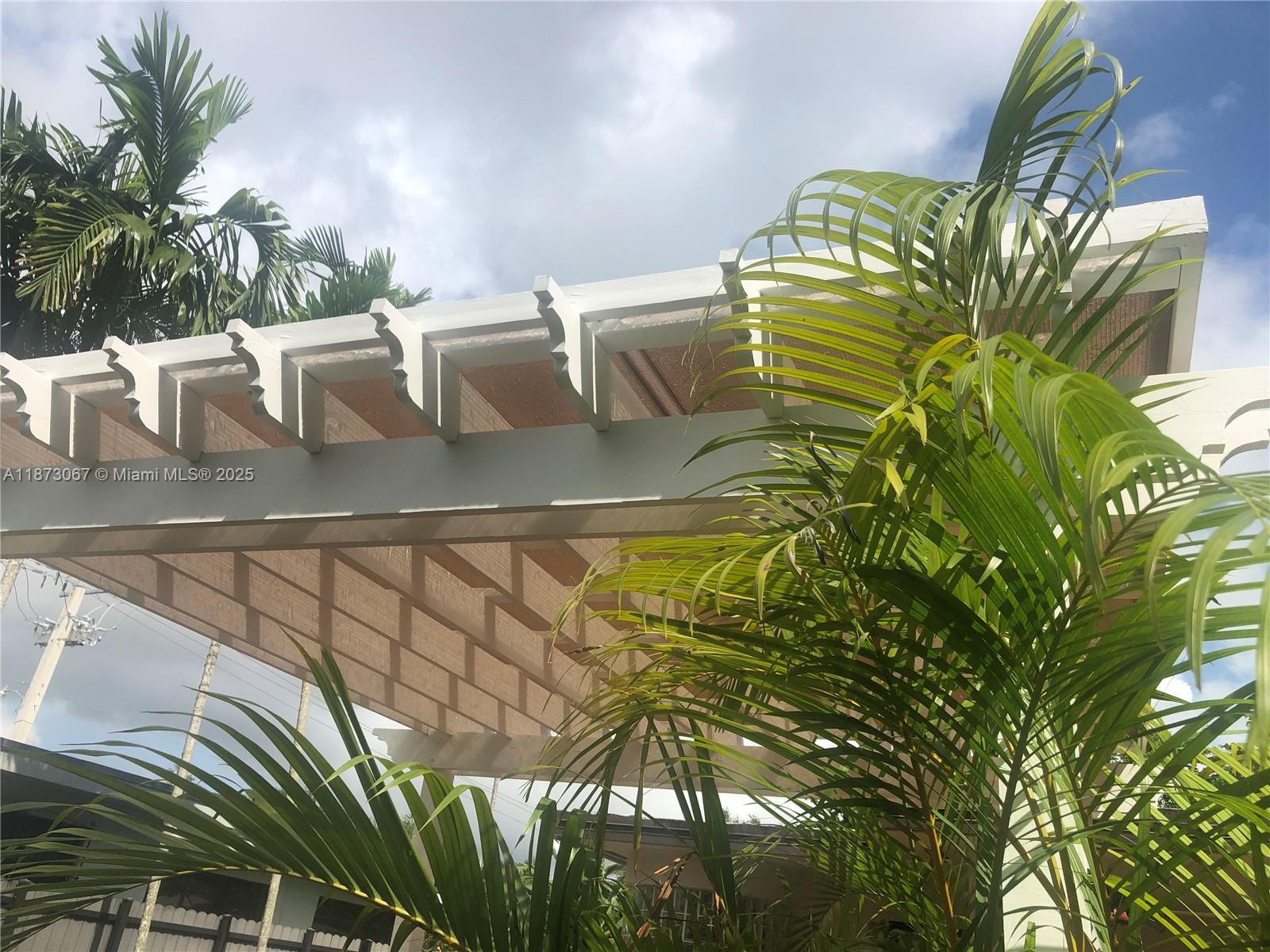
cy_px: 476
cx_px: 635
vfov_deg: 49.7
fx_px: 1027
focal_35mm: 28
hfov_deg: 63.4
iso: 20
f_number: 1.8
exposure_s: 1/2558
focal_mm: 3.99
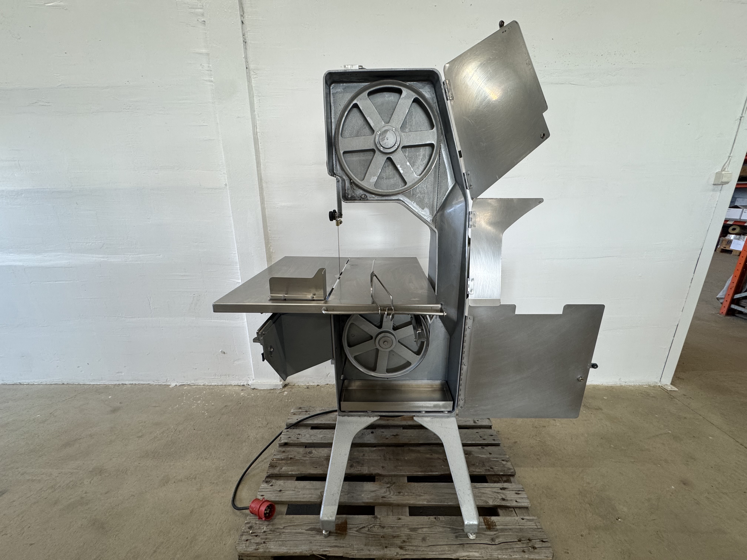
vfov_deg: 85.7
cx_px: 374
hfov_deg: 102.1
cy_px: 280
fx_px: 302
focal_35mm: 14
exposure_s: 1/100
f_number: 2.2
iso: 125
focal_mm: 2.22
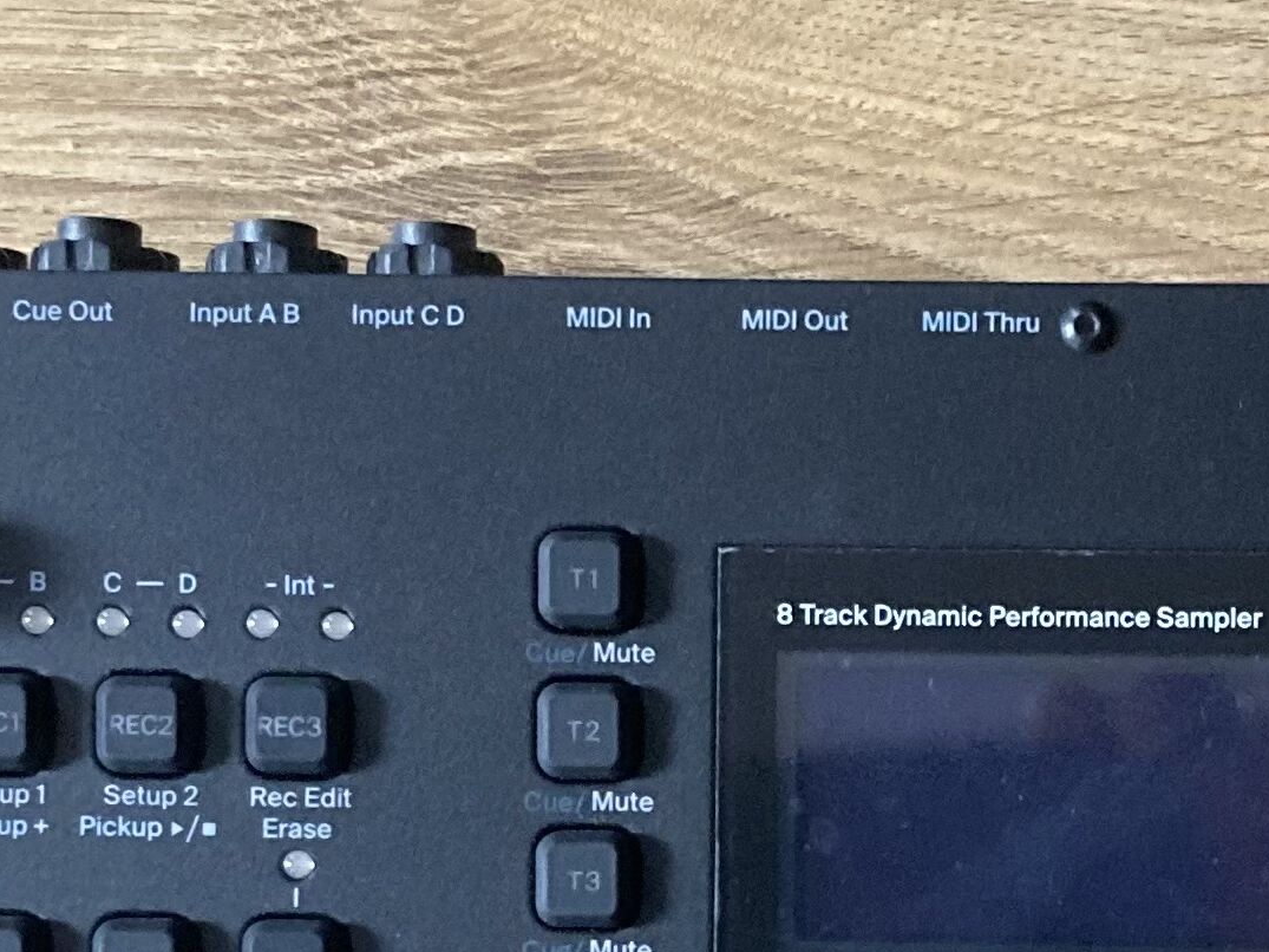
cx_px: 1055
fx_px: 3849
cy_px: 984
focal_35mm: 105
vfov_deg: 13.9
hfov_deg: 18.5
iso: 400
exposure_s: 1/37
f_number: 1.8
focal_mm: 3.99
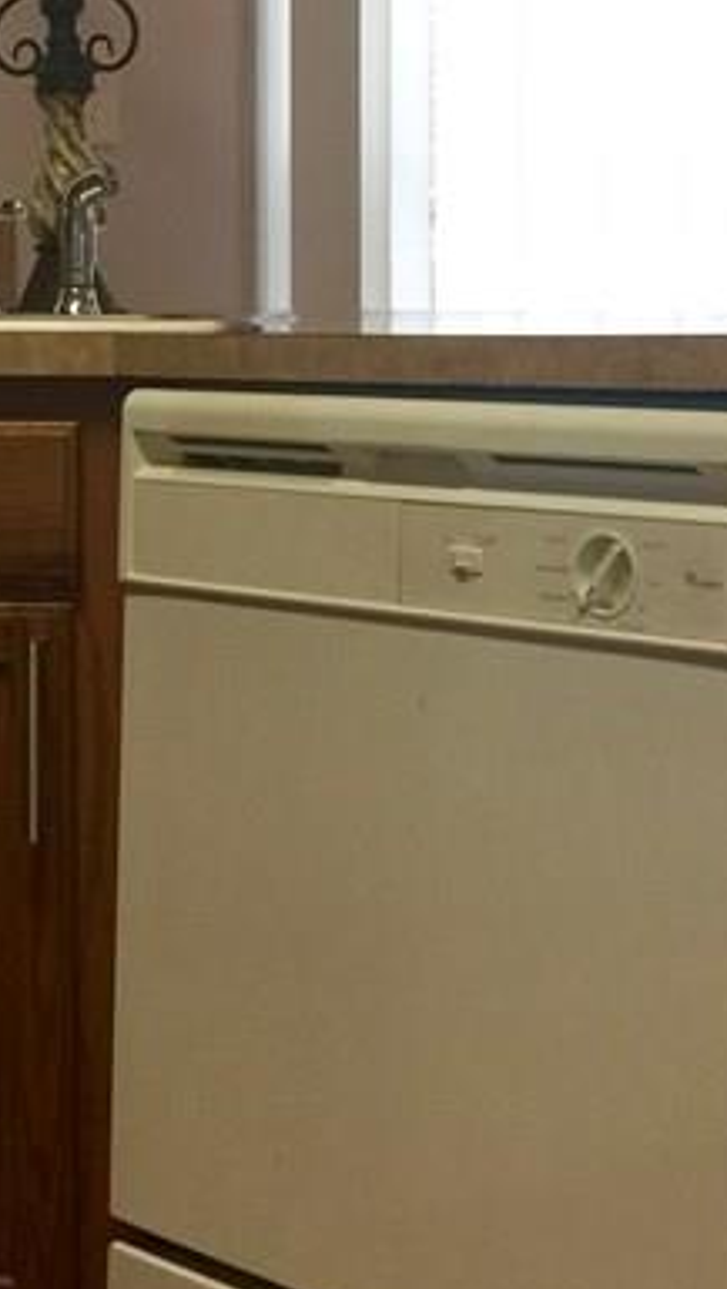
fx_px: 2874
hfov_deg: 14.3
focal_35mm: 84
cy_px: 422
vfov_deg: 25.2
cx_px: 54
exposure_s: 1/30
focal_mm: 4.15
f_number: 2.2
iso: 40
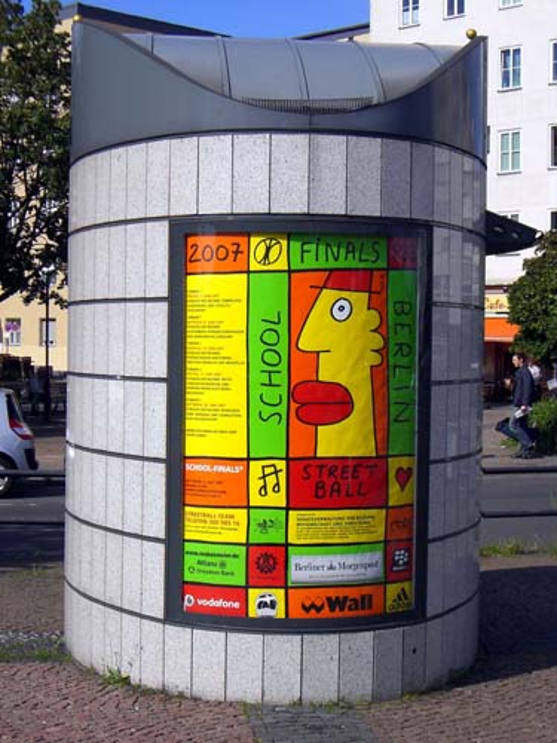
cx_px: 278
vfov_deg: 29.4
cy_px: 372
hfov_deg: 22.3
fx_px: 1416
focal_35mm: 66
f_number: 5.8
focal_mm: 10.7
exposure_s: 1/640
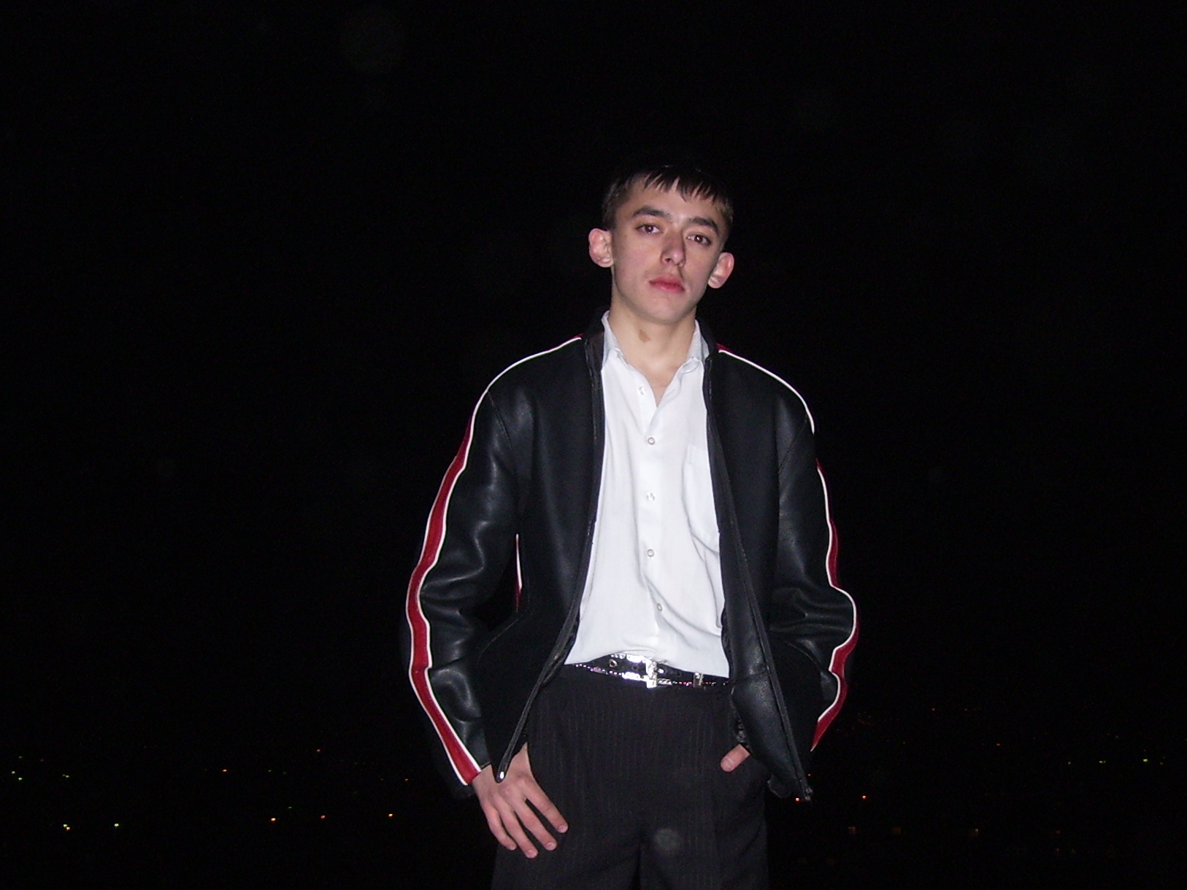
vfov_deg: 28.4
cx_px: 632
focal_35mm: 51
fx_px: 1749
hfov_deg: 37.5
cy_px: 600
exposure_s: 1/60
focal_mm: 6
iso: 160
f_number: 2.7
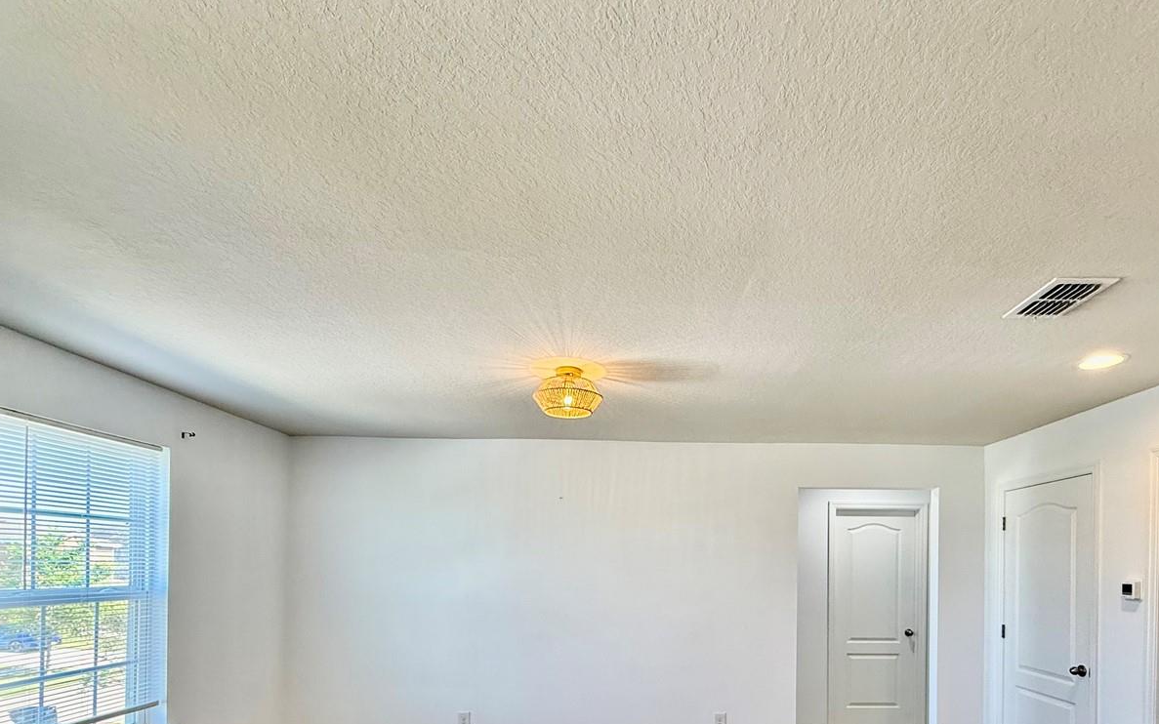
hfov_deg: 84.6
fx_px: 632
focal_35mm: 20
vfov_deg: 55.9
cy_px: 567
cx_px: 656
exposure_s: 1/120
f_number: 2.2
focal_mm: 2.22
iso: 160
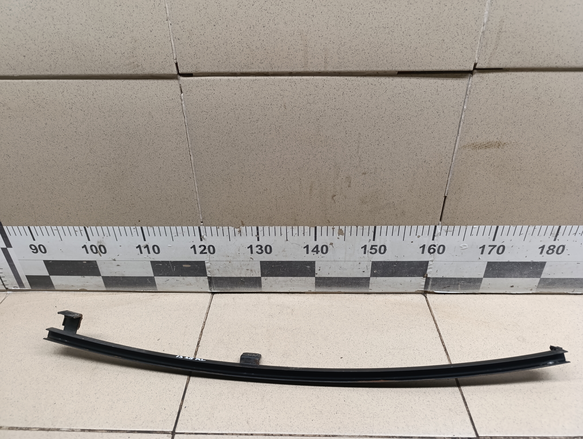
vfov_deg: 59.0
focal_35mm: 23
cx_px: 292
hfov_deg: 73.8
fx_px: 388
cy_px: 220
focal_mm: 6.14
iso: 500
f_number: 1.6
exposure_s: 1/100
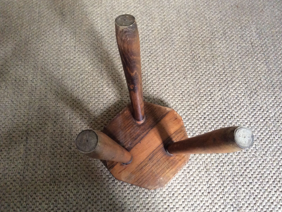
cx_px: 144
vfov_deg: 42.9
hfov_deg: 55.4
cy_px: 104
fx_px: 269
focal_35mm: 33
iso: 200
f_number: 2.4
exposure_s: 1/25
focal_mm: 3.3
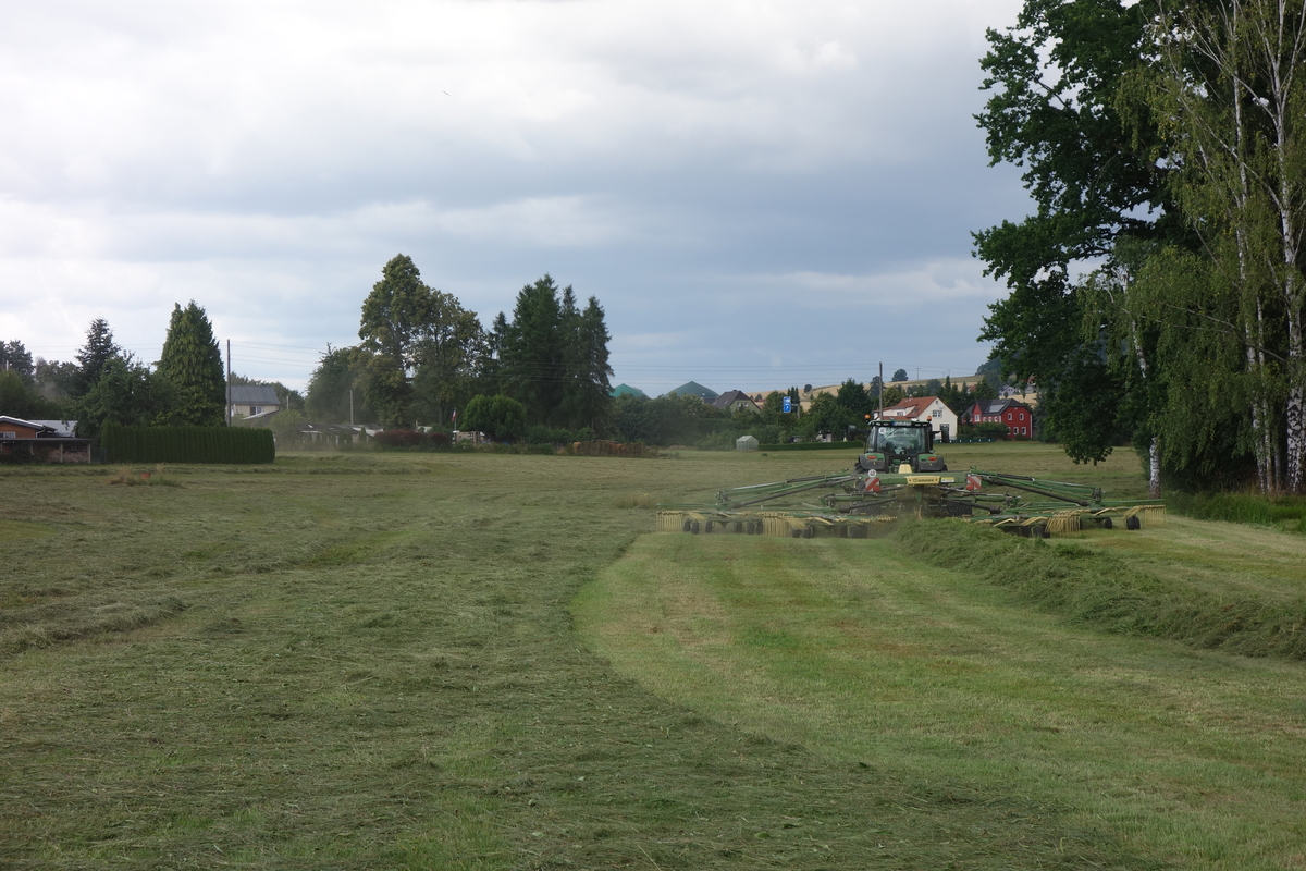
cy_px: 436
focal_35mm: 68
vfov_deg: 20.0
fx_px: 2467
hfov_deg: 29.7
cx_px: 653
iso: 125
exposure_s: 1/250
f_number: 5.6
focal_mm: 25.32
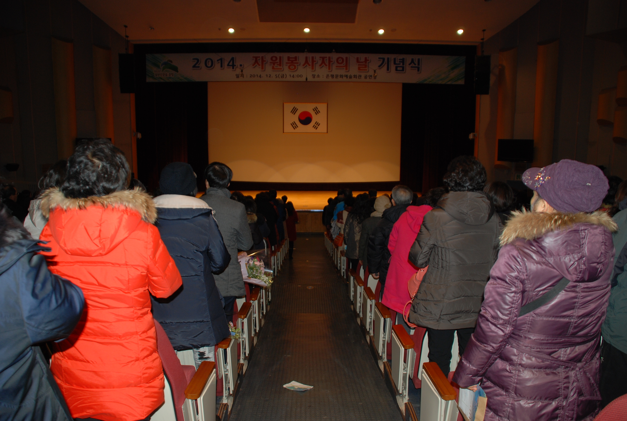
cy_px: 210
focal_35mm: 27
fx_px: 471
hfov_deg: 67.3
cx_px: 314
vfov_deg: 48.1
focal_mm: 18
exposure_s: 1/60
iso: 200
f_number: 3.5
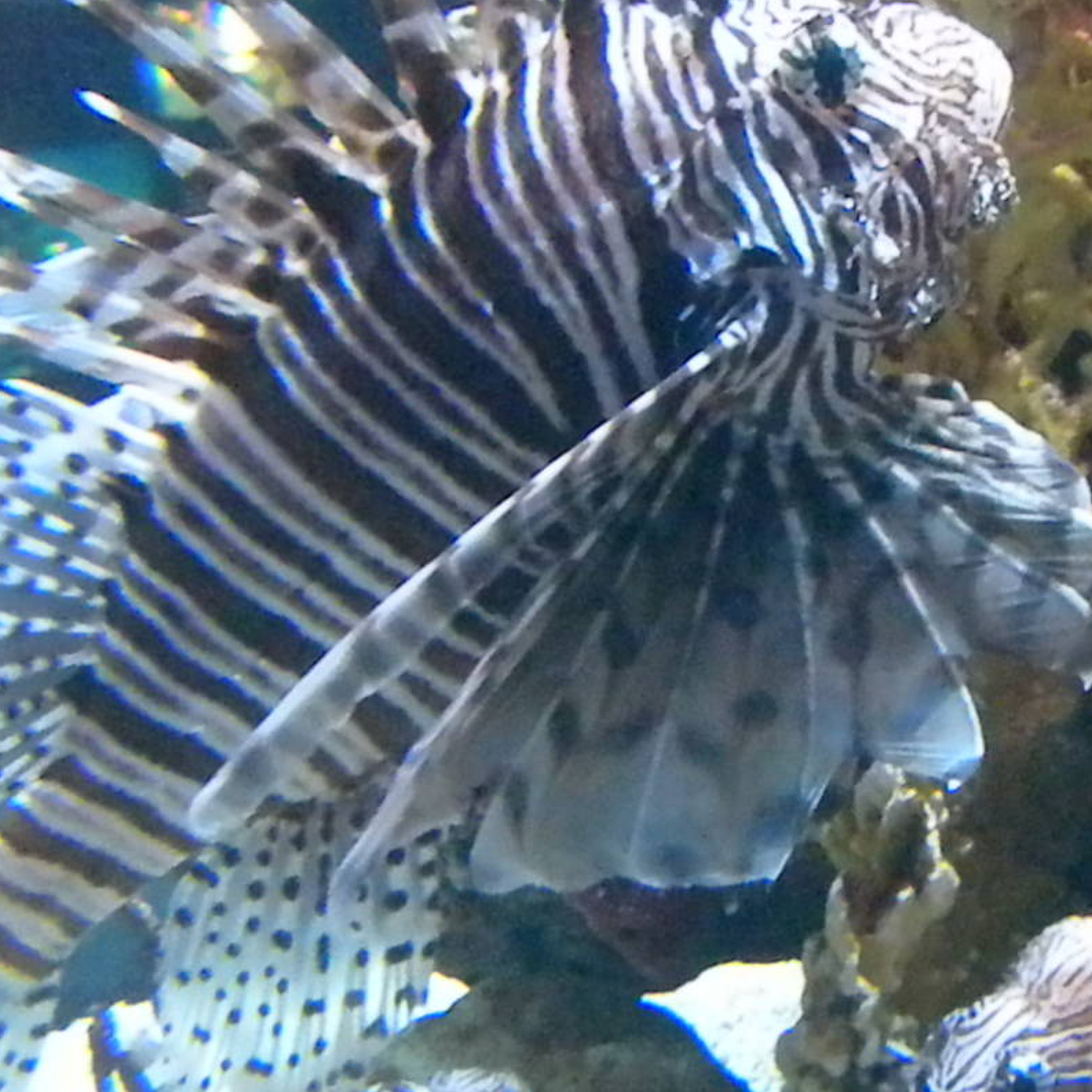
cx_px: 797
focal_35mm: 66
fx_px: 2356
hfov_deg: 25.8
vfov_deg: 25.9
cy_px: 785
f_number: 3.5
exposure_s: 1/38.6
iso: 3200
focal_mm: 6.6
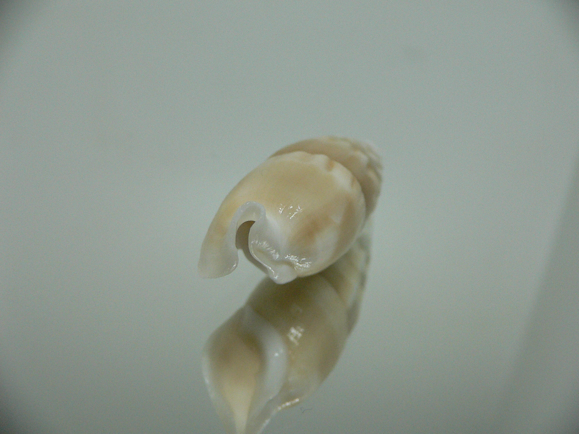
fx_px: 585
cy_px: 217
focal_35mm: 35
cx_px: 290
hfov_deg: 52.6
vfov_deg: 40.7
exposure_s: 1/60
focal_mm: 4.6
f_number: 2.8
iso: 200
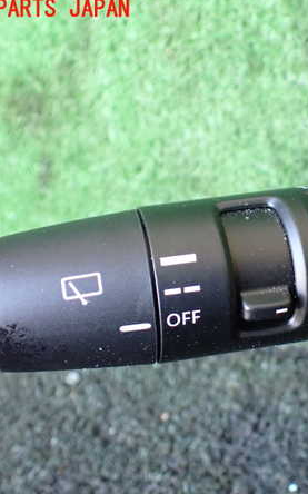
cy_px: 246
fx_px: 578
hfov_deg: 28.9
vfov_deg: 46.2
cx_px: 261
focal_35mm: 43
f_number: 2.3
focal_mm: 5.4
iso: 800
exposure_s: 1/60
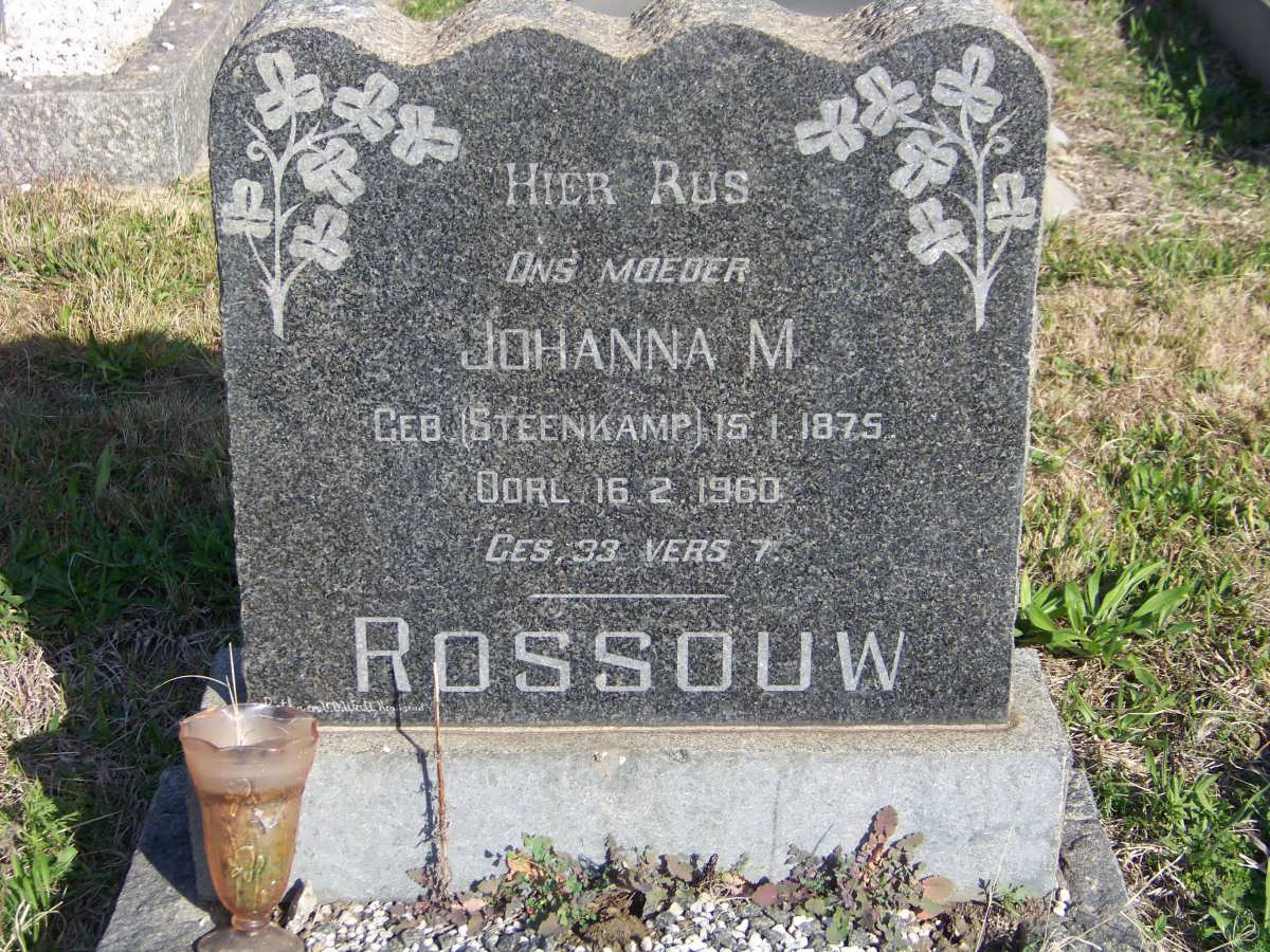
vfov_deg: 21.0
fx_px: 2568
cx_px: 635
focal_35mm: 70
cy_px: 476
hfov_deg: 27.8
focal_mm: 11.7
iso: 64
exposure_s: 1/640
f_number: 3.2
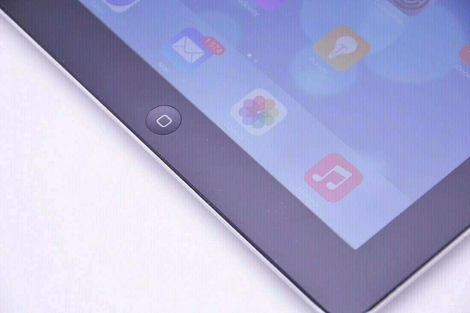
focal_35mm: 147
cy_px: 156
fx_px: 1917
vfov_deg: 9.3
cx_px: 235
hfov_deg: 14.0
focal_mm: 98
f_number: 5.6
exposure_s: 1/160
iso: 400
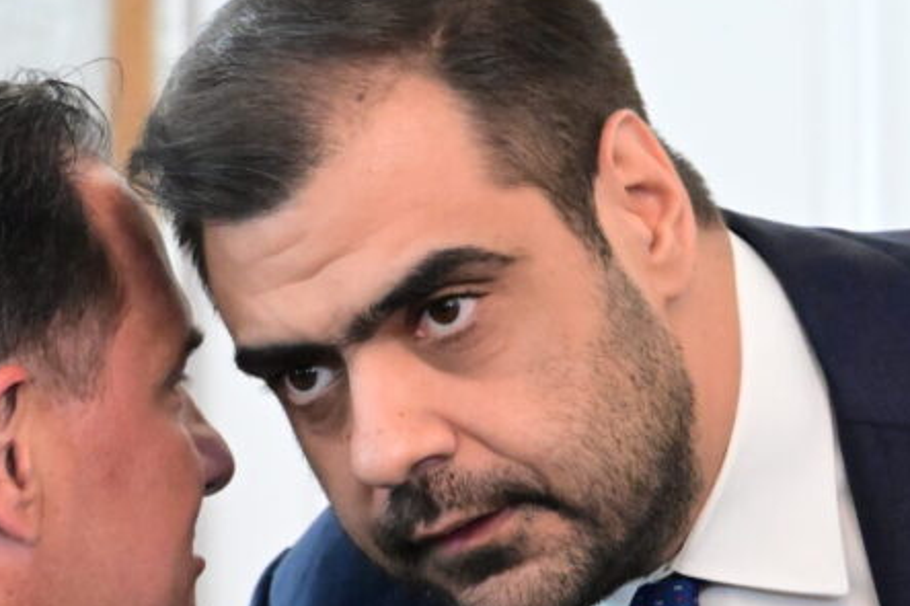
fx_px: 6544
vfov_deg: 5.3
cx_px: 329
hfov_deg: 8.0
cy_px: 447
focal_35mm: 259
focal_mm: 75
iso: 10000
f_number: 5
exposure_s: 1/500
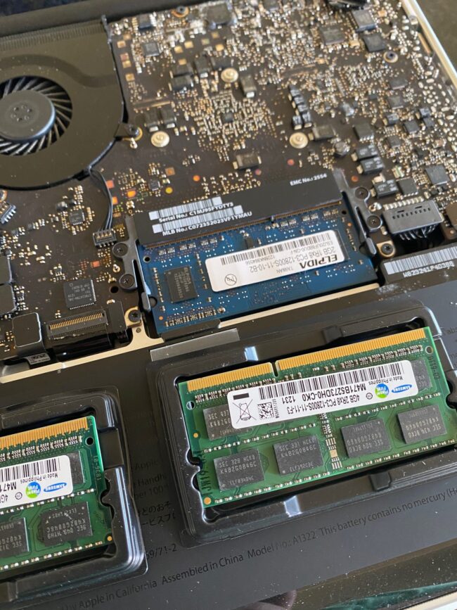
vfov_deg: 67.3
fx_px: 458
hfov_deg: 53.1
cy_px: 305
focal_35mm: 26
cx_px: 228
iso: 500
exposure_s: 1/40
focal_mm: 4.25
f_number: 1.8
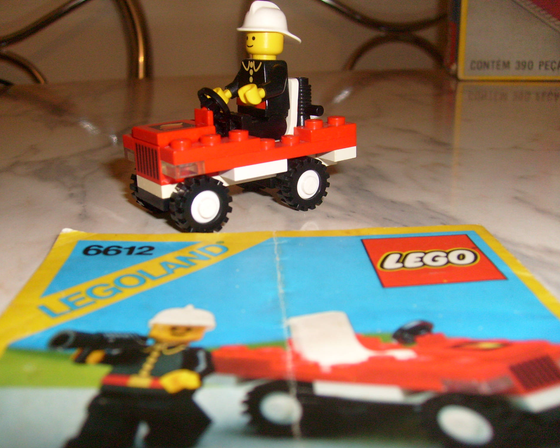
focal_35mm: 37
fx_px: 613
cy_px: 221
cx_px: 259
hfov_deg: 49.0
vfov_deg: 40.1
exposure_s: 1/45
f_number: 2.8
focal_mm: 5.8
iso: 100
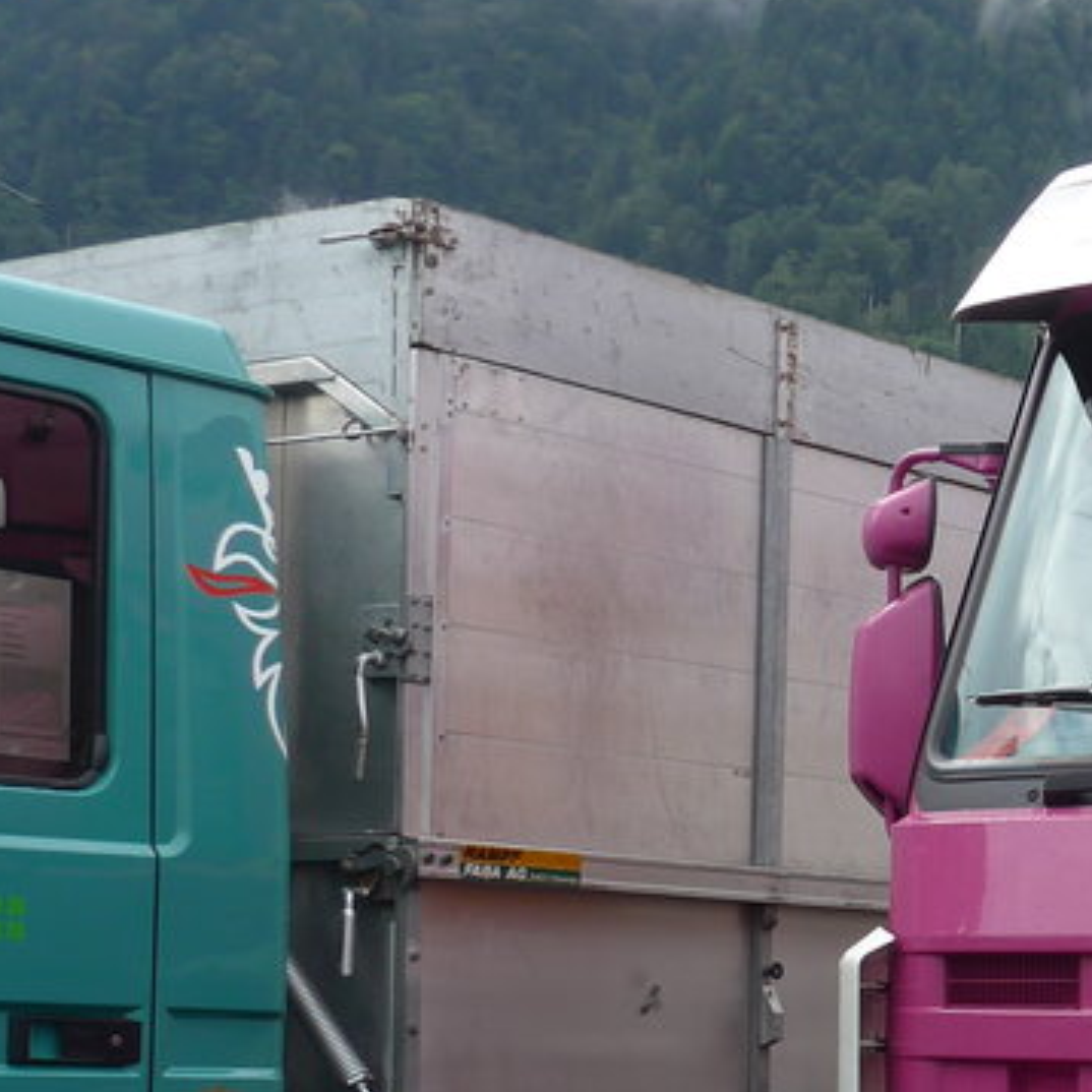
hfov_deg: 17.5
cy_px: 1010
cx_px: 1763
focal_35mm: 86
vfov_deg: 19.7
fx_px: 3069
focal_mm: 6
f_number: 2.8
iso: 80
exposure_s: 1/500
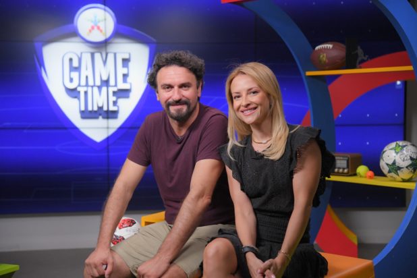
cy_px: 139
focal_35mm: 65
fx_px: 753
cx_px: 208
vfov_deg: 20.9
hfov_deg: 31.0
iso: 5000
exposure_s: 1/500
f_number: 4
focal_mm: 65
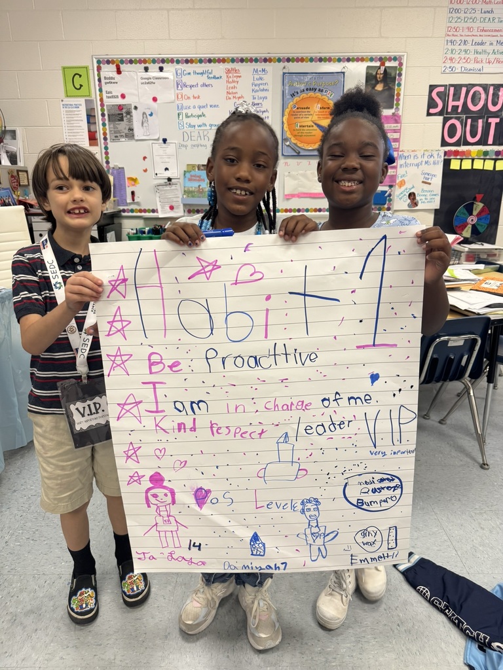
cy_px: 335
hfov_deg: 56.8
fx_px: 465
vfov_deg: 71.6
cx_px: 252
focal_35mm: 24
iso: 125
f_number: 1.78
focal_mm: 6.76
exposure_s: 1/60
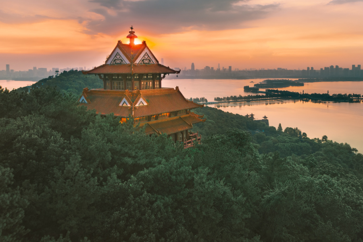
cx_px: 215
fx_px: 322
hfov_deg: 58.3
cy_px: 93
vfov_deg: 40.8
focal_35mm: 32
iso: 100
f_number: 2.8
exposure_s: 1/800
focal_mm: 8.8
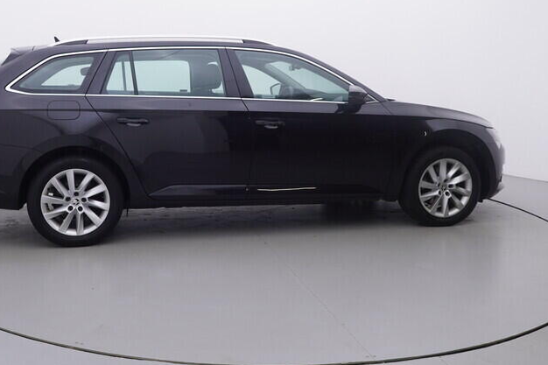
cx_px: 201
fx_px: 560
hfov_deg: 51.5
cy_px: 142
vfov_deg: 35.9
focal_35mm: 37
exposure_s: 1/80
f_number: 5
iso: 200
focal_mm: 15
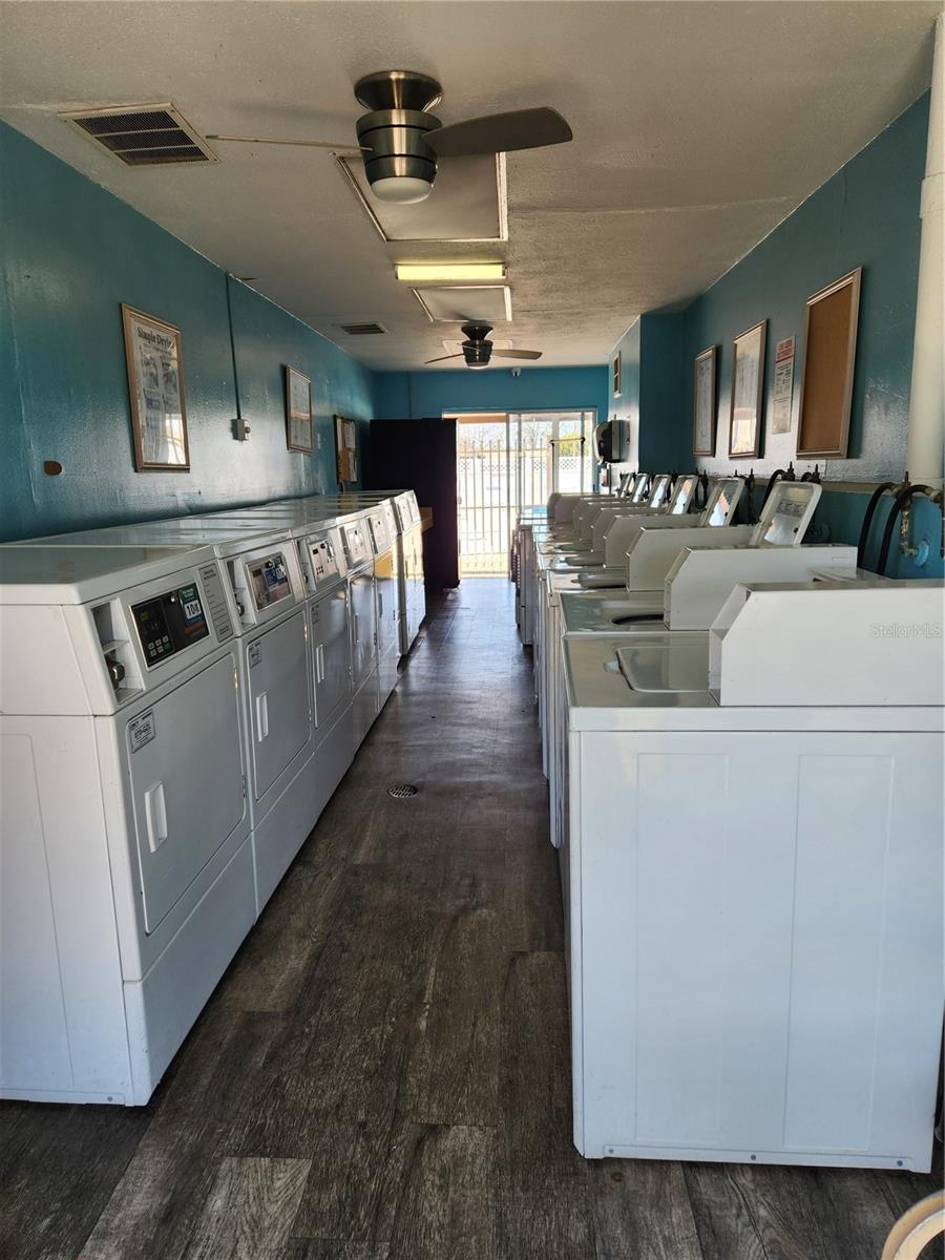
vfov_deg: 73.9
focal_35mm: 23
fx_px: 837
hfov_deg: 58.9
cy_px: 630
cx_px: 472
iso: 40
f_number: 1.8
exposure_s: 1/180
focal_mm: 5.4
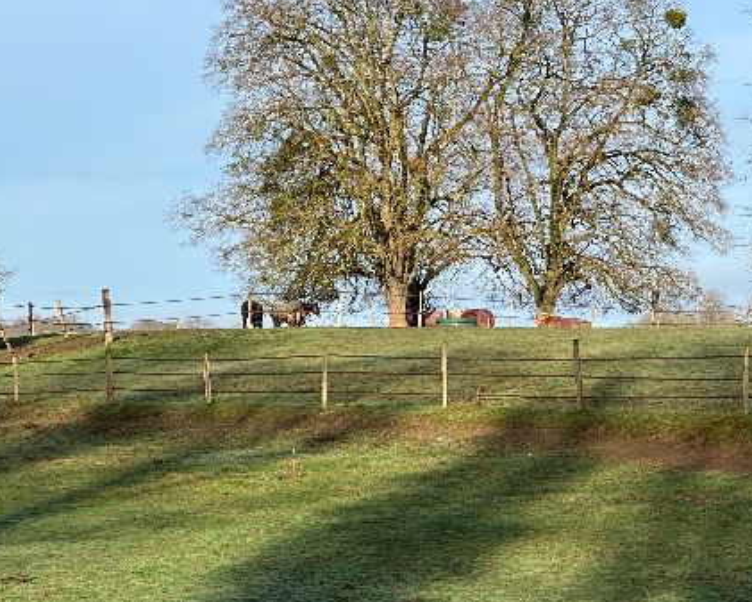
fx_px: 2783
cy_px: 312
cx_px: 445
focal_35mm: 125
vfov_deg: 12.3
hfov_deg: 15.4
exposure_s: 1/511
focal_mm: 9
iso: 32
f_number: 2.8
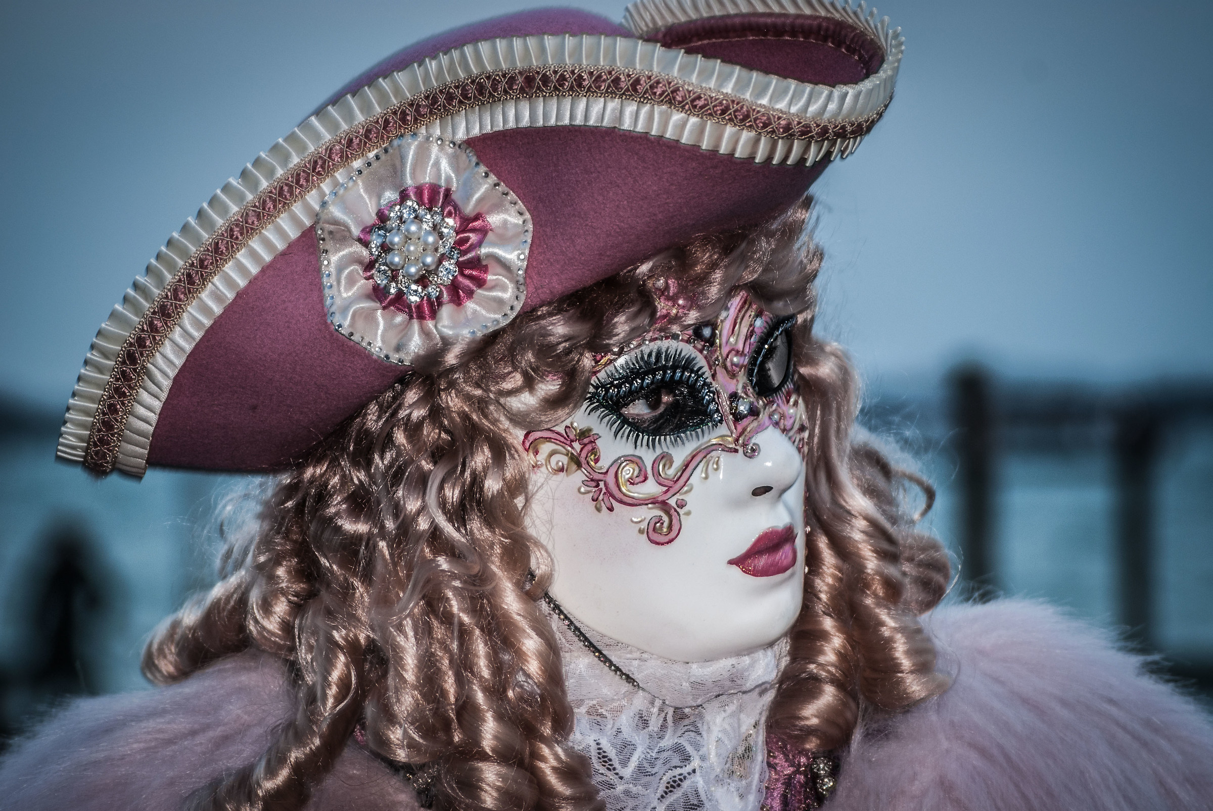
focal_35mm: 165
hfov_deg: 12.4
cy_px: 406
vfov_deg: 8.3
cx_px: 606
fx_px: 5566
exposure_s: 1/60
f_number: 5
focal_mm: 110
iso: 200
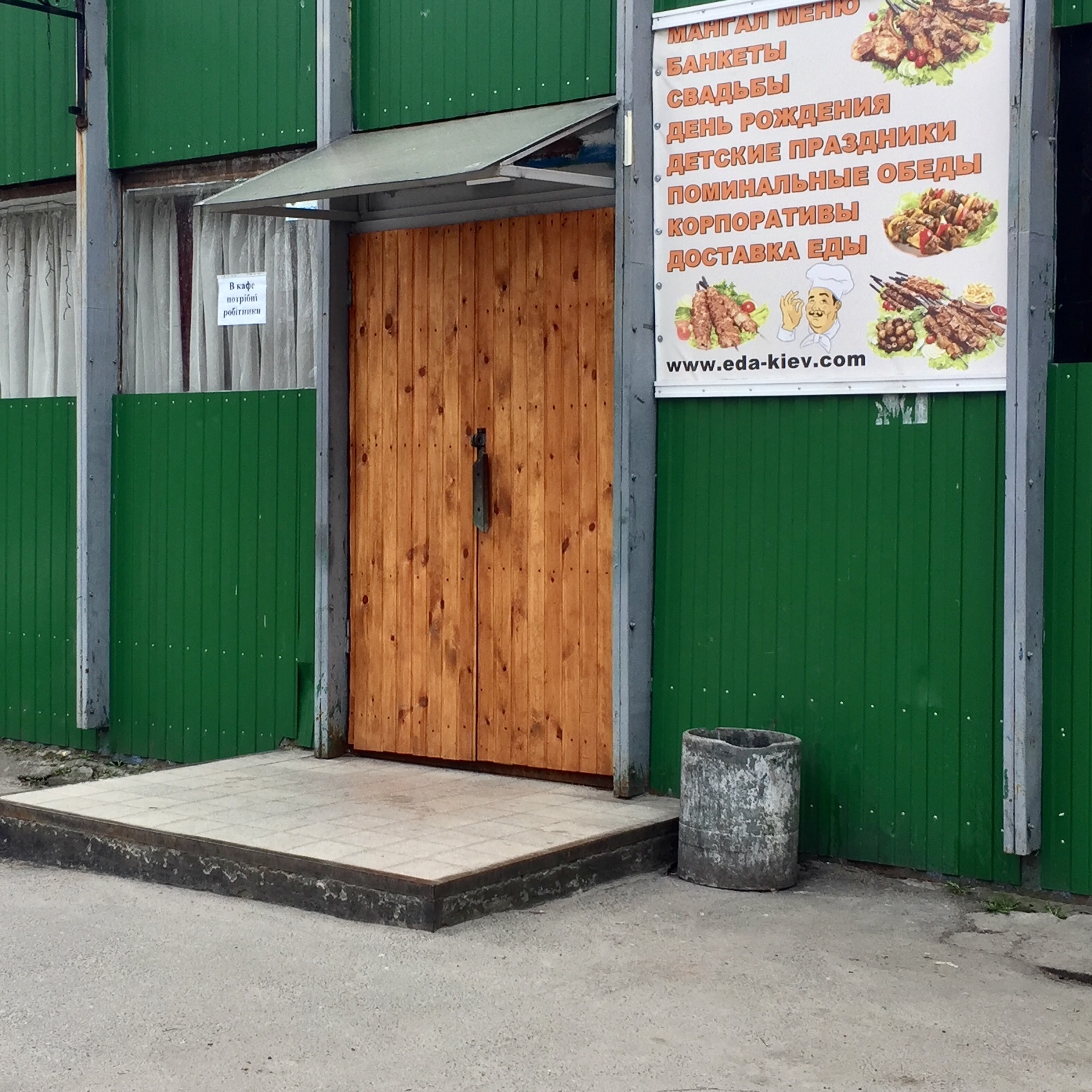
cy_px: 512
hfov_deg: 32.0
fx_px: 1892
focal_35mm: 53
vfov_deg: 32.2
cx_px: 382
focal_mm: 4.15
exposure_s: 1/161
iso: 32
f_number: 2.2
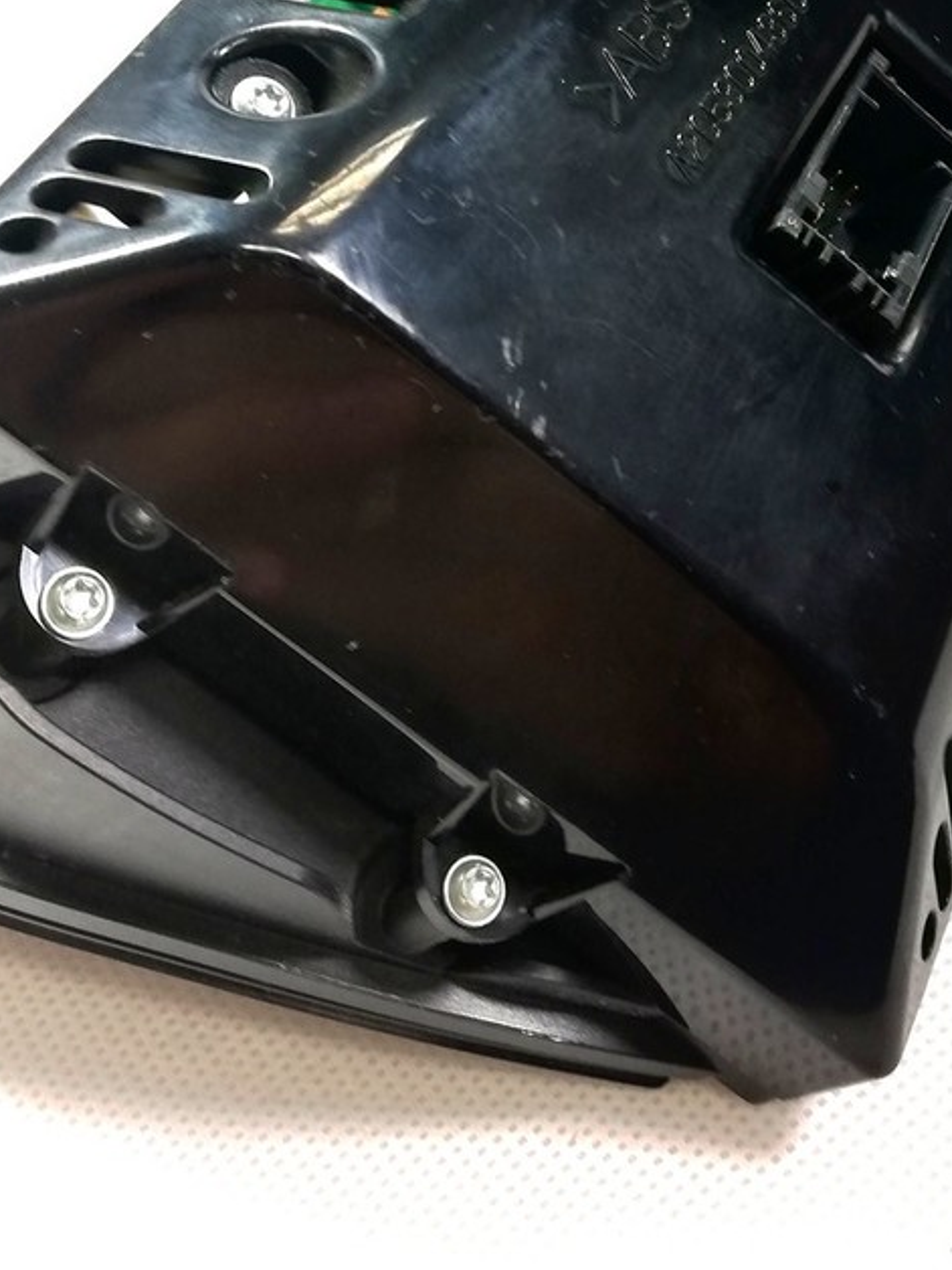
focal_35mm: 53
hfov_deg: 26.6
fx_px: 1943
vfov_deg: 33.6
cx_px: 851
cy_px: 57
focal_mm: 3.81
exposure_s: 1/50
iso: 50
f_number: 2.2
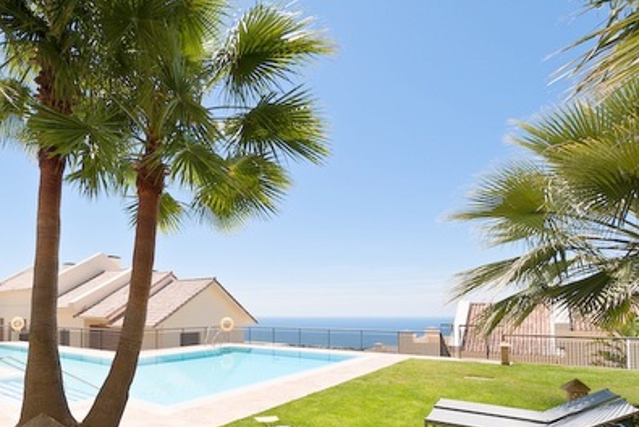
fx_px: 302
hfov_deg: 92.8
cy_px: 252
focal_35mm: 17
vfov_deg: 70.0
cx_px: 281
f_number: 6.3
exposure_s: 1/2000
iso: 200
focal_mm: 14
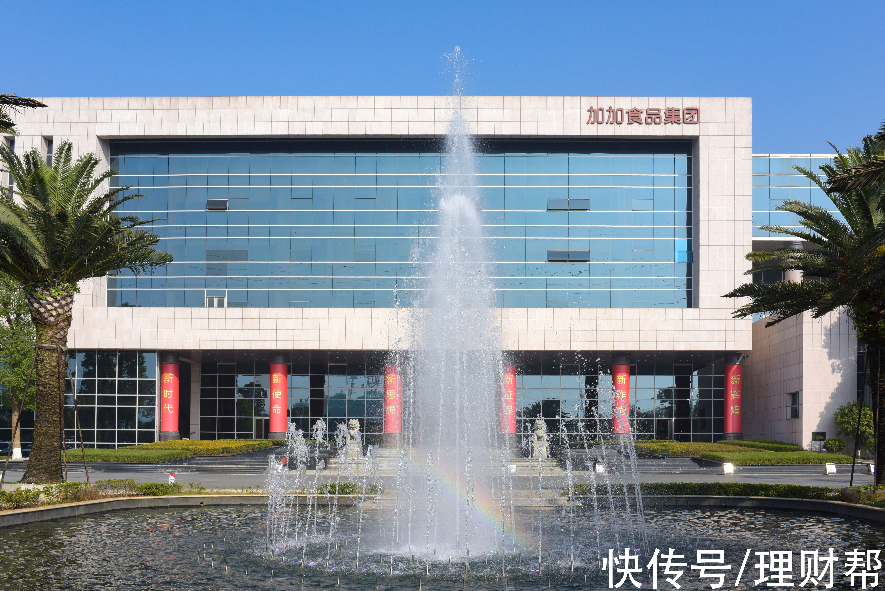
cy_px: 296
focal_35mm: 35
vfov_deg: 37.9
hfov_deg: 54.4
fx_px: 861
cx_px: 442
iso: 200
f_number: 11
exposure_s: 1/320
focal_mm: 35
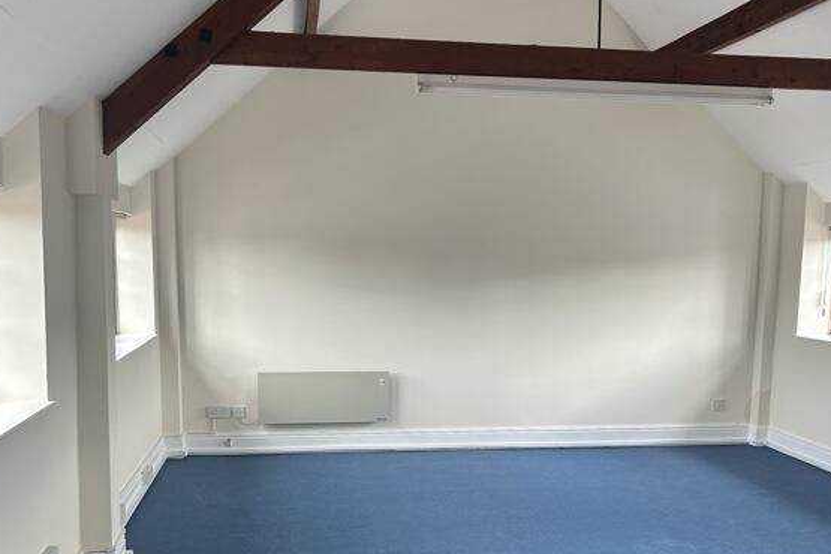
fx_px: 900
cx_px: 427
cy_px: 374
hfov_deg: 49.5
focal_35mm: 39
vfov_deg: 33.9
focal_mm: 5.7
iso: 64
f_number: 1.5
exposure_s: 1/121
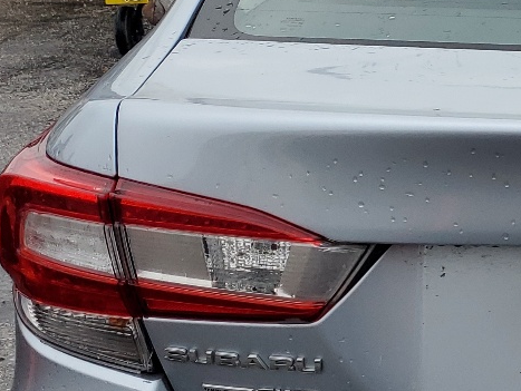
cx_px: 692
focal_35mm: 89
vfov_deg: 16.6
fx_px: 1341
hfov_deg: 20.0
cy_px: 188
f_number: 1.5
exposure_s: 1/625
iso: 50
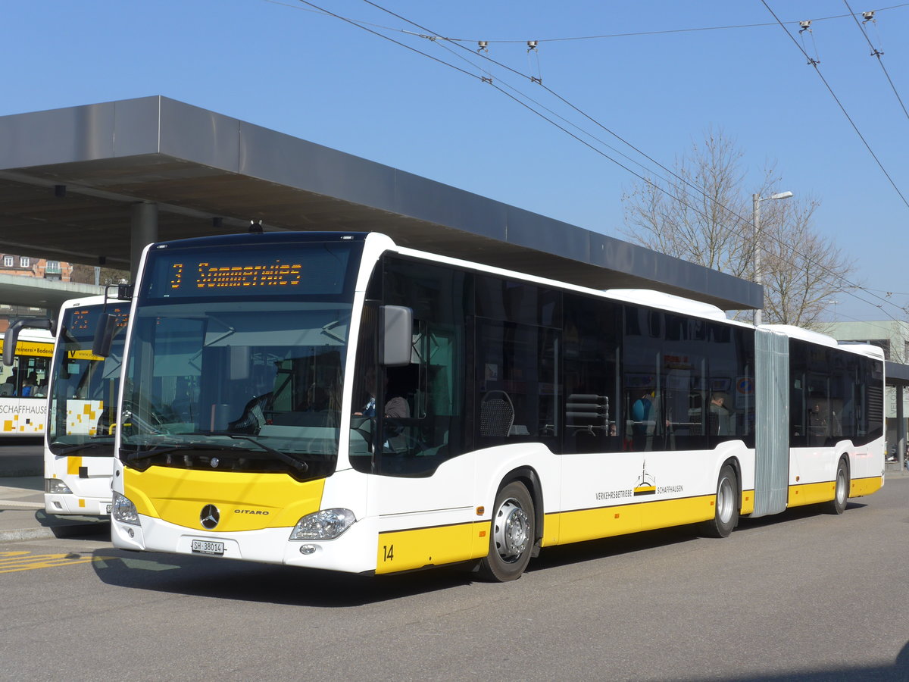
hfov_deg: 36.8
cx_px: 454
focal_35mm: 52
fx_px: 1365
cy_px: 341
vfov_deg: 28.0
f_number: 3.3
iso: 80
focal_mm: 10.7
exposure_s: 1/1000
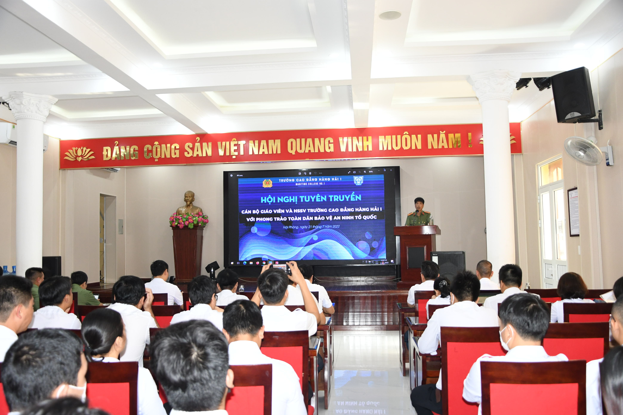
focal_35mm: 32
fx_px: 545
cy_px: 208
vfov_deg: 41.7
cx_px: 312
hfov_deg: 59.5
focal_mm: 21
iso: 1000
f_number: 3.8
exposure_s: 1/200
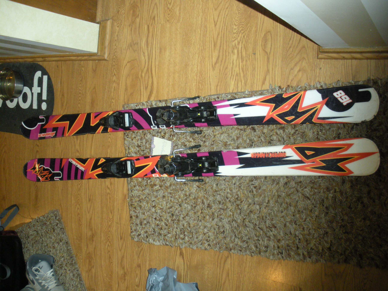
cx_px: 194
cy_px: 146
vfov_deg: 39.7
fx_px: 404
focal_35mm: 36
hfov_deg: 51.4
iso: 325
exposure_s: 1/60
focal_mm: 6.3
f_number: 3.5
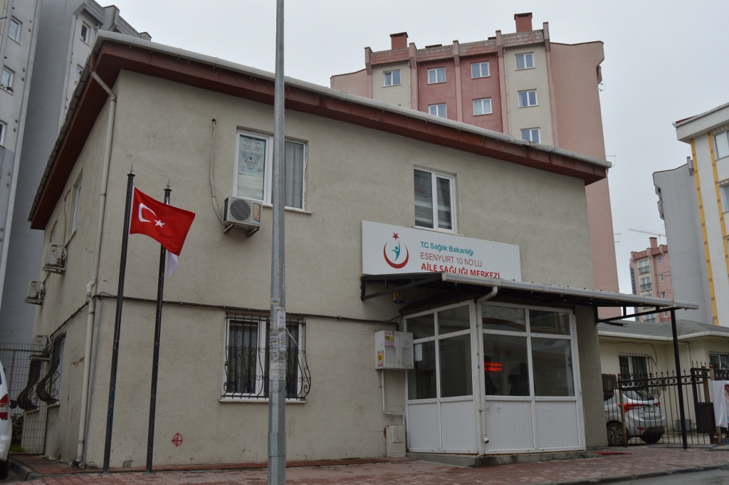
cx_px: 364
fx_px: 698
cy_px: 242
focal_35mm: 34
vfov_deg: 38.3
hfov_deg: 55.1
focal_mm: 23
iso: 100
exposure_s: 1/160
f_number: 5.6
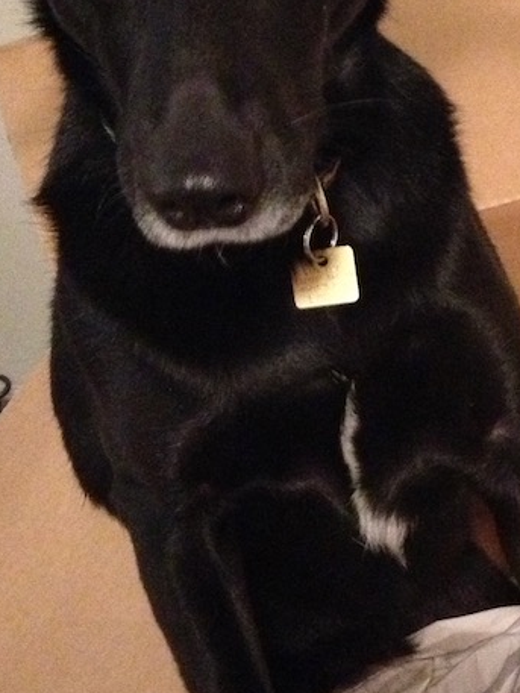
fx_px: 1962
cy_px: 285
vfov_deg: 20.0
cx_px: 500
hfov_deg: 14.9
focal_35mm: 98
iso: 800
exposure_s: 1/15
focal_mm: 4.28
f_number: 2.4
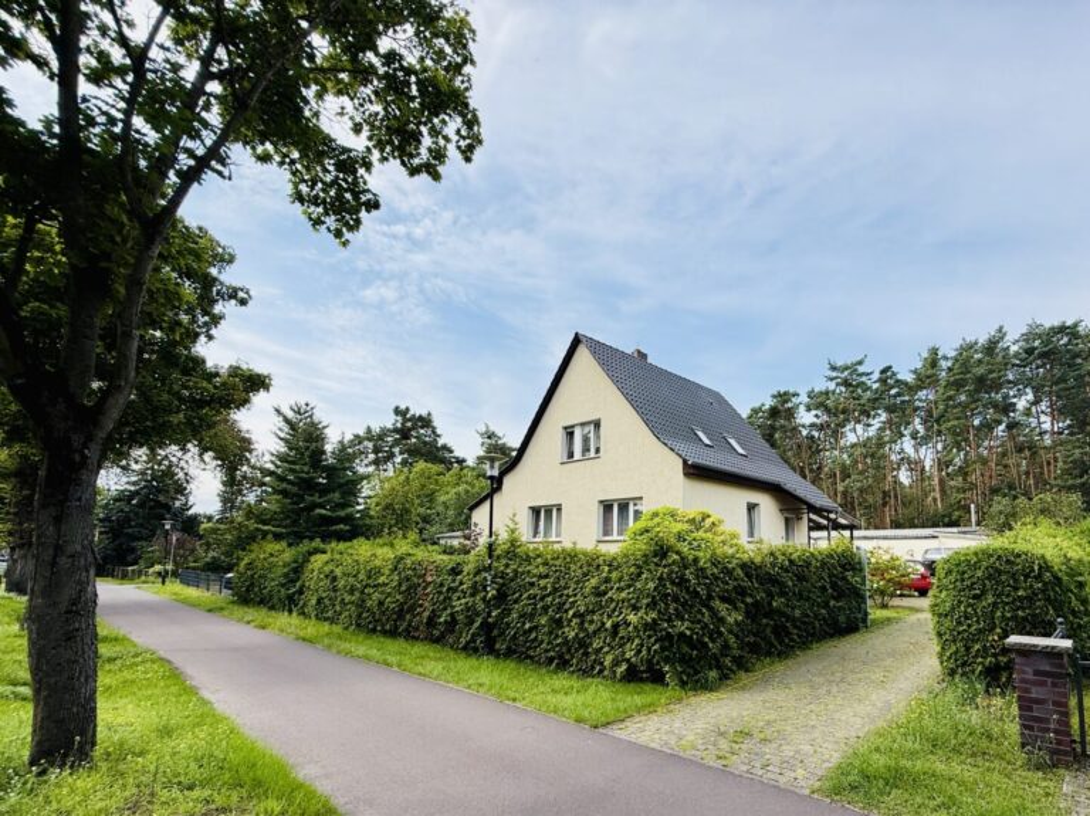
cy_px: 408
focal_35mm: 14
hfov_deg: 102.1
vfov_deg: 85.6
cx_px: 545
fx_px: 441
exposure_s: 1/1167
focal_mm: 2.22
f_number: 2.2
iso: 50
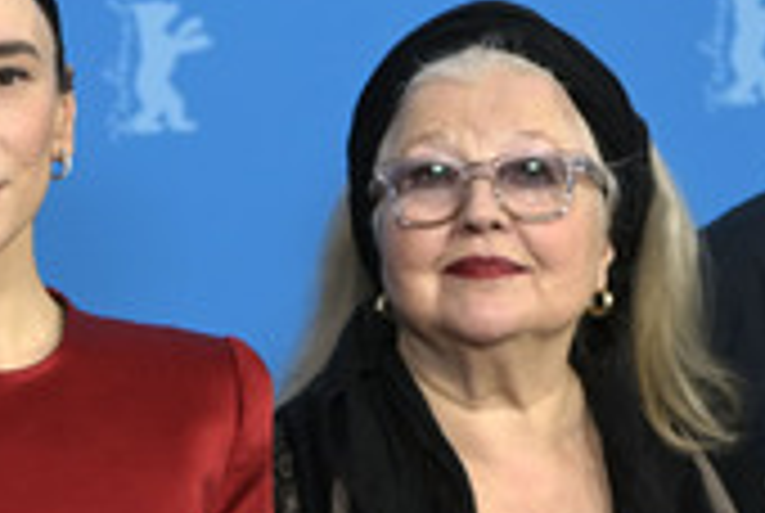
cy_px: 320
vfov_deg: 8.0
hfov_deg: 11.9
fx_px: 3661
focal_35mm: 172
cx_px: 250
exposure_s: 1/400
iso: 1000
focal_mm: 65
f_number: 3.5
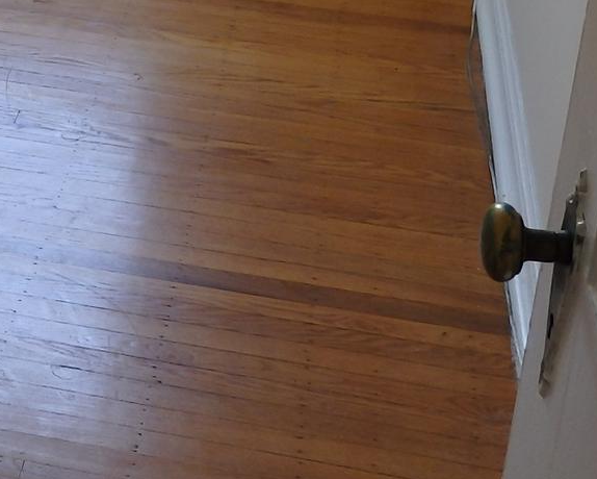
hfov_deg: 21.2
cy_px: -151
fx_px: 1538
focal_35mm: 87
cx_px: -5
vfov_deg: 16.6
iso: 125
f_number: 3
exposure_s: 1/50
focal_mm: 4.5
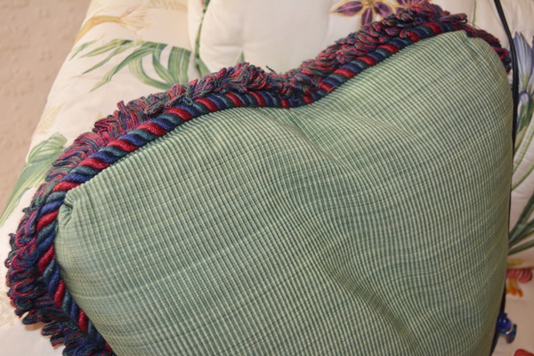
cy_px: 178
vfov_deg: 36.9
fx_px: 534
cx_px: 267
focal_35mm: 36
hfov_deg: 53.1
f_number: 4
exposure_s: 1/100
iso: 220
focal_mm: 24
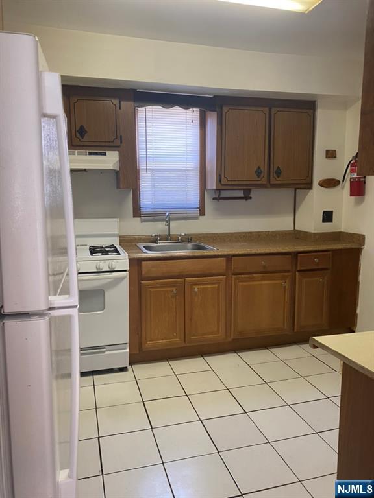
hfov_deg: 53.1
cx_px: 187
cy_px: 249
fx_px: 375
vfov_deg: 67.3
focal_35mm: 26
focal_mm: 4.25
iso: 125
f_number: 1.8
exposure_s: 1/60
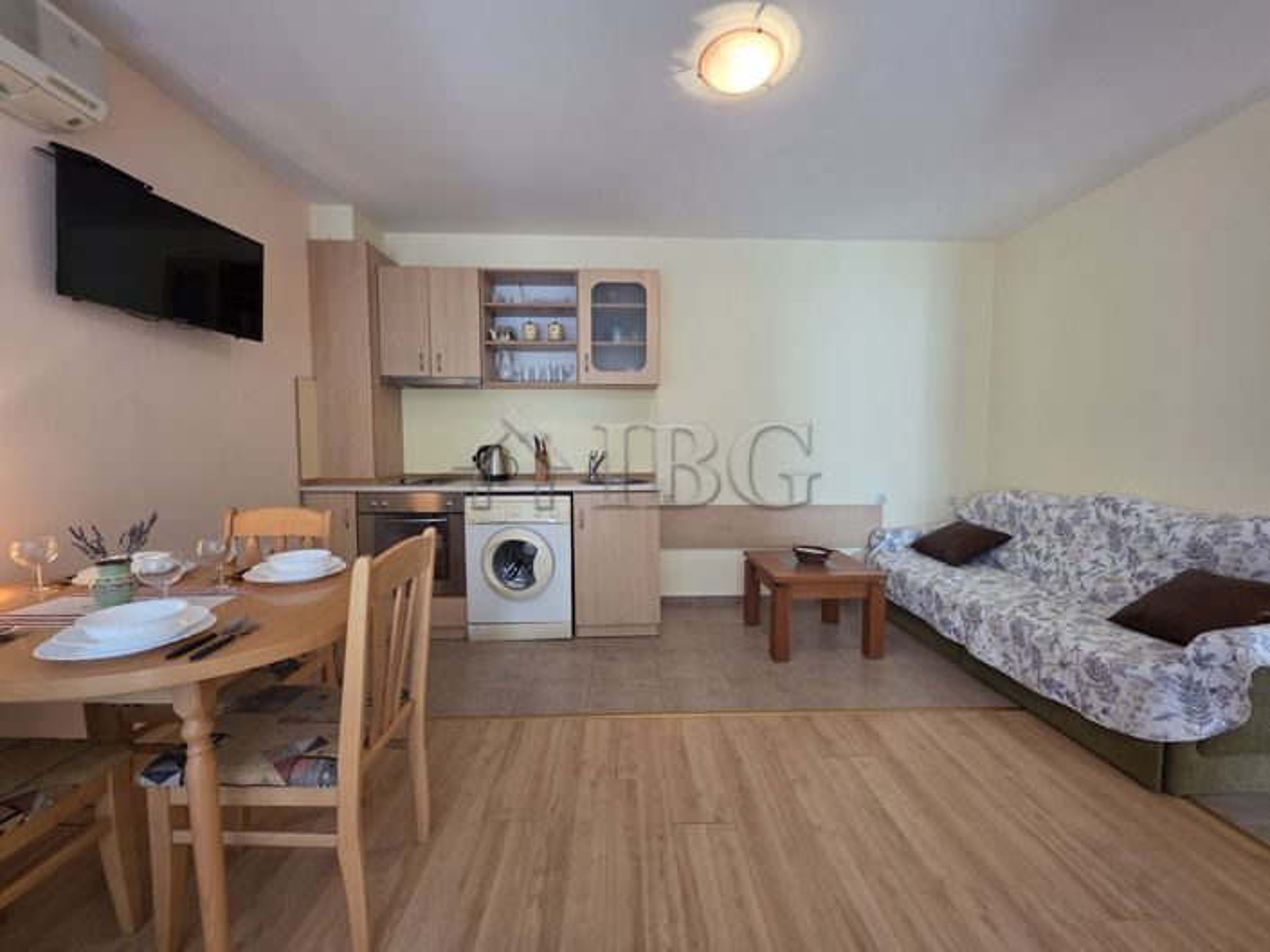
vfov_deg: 89.9
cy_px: 476
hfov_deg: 106.2
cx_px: 635
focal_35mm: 13
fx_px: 477
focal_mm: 2.2
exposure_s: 1/50
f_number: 1.9
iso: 160
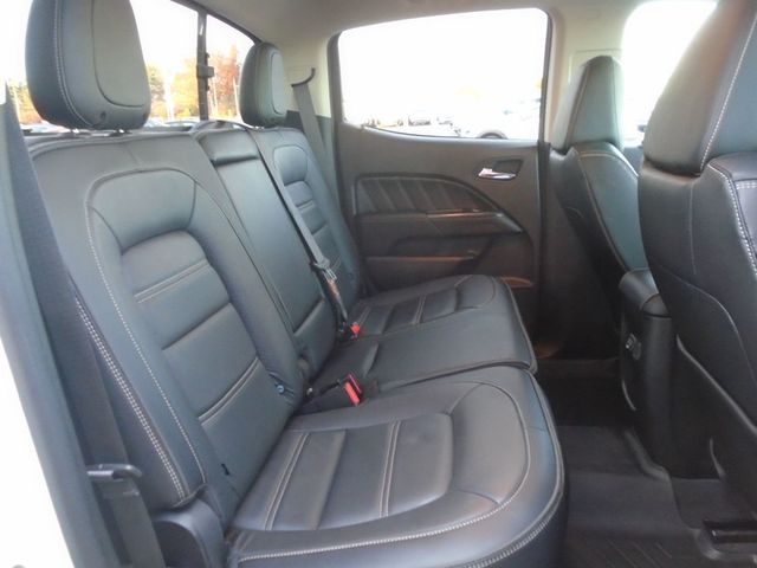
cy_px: 284
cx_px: 378
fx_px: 569
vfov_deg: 53.1
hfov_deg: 67.3
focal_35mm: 26
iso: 400
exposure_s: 1/10
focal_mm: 4.6
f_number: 3.2
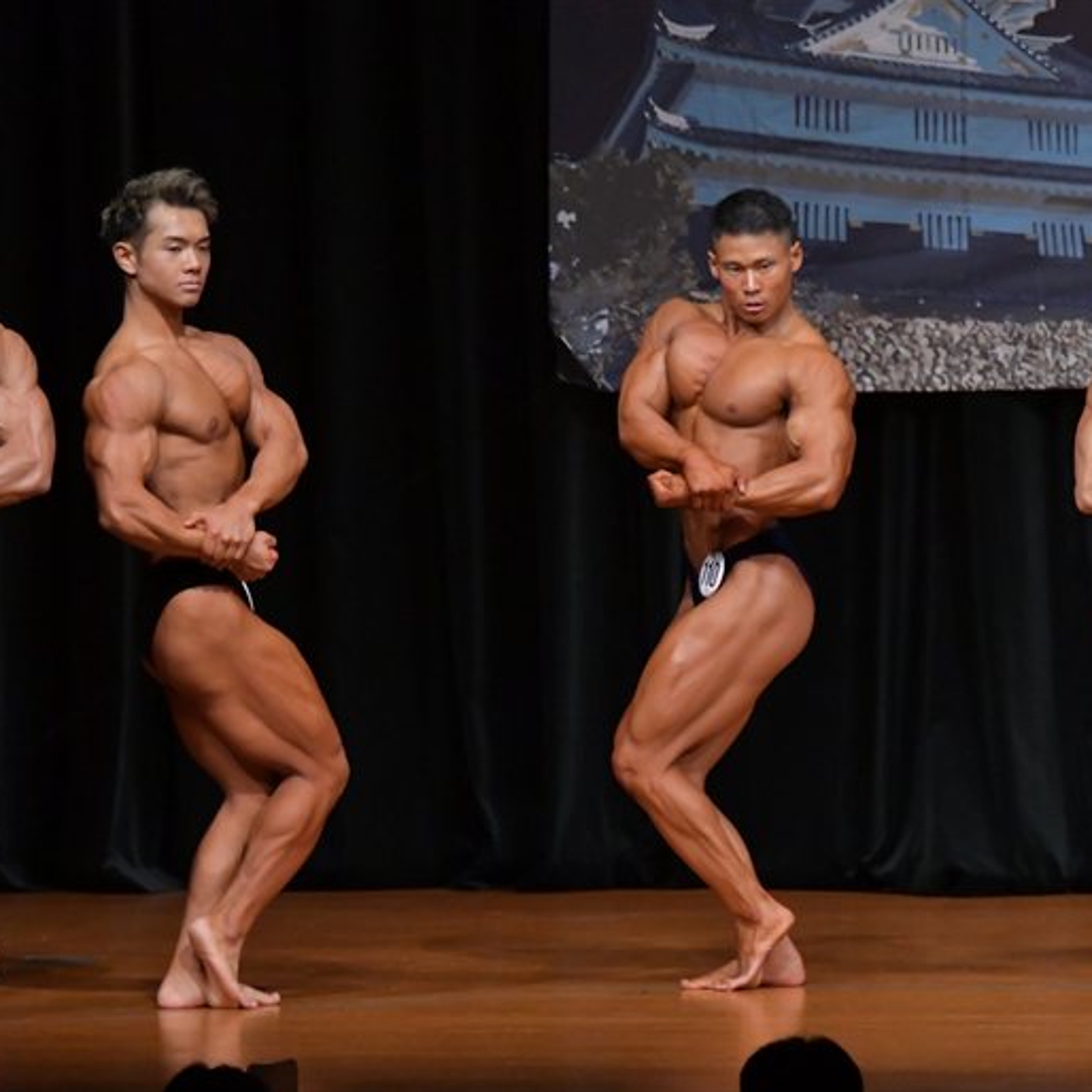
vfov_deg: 5.1
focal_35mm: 346
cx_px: 509
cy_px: 546
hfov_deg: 5.1
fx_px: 12349
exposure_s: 1/400
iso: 5000
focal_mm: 180
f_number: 5.6
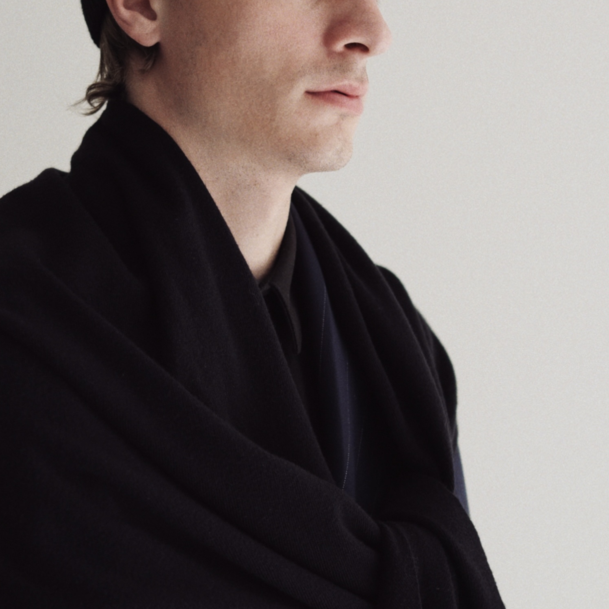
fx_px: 1891
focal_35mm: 95
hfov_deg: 18.3
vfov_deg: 18.2
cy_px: 189
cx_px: 221
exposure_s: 1/70
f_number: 2
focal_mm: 35
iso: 320
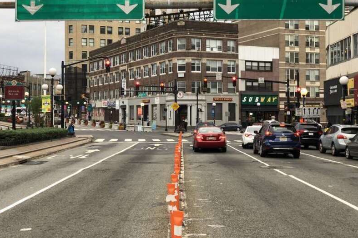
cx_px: 177
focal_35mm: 55
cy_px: 104
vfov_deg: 24.6
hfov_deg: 36.3
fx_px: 547
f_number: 2.4
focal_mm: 6
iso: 25
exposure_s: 1/120
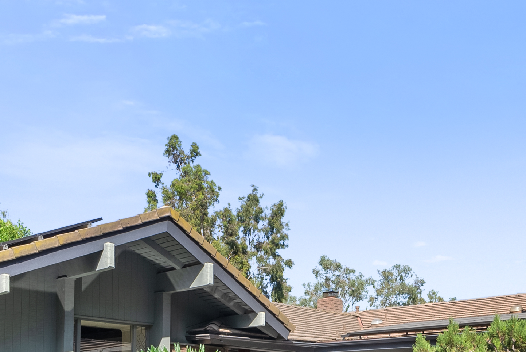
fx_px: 687
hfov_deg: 41.3
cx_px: 356
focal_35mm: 47
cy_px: 401
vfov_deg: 26.2
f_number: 10
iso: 100
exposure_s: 1/25
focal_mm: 16
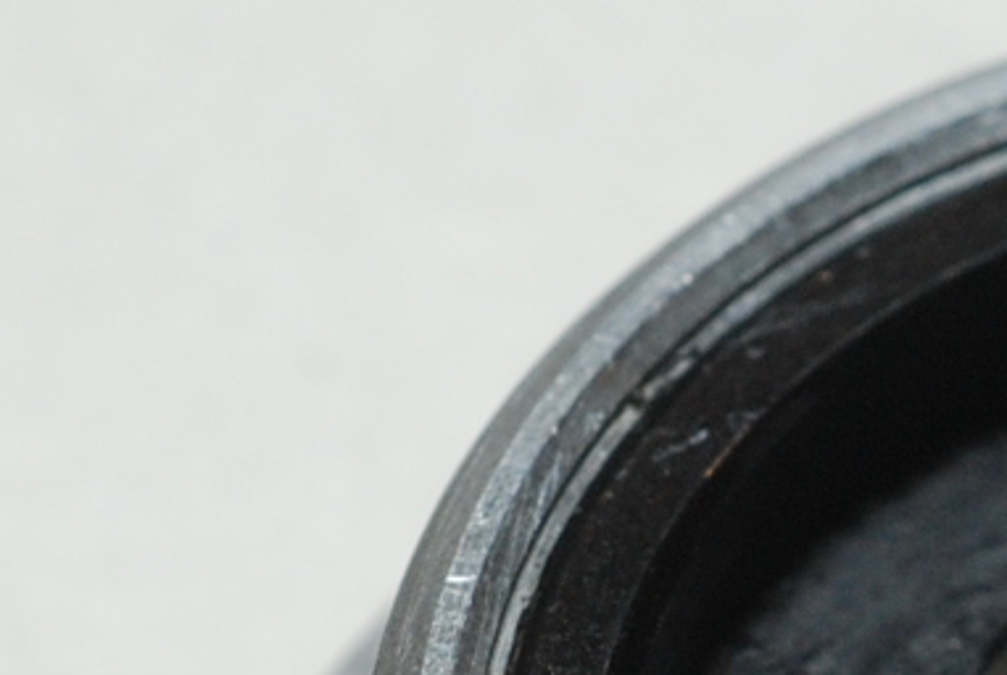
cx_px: 1574
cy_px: 1015
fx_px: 12775
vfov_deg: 3.0
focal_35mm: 456
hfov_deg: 4.5
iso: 400
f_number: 13
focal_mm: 60
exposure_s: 1/60
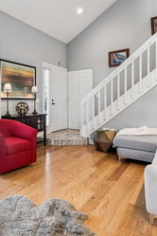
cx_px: 35
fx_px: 177
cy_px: 109
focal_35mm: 27
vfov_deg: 67.3
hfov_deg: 45.8
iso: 200
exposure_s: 1/30
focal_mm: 14
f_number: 9.5
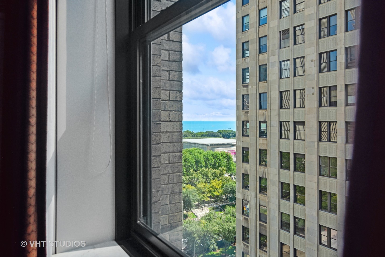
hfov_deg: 67.4
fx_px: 289
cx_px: 192
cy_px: 128
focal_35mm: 27
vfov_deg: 47.9
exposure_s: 1/640
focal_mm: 18
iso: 200
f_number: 8
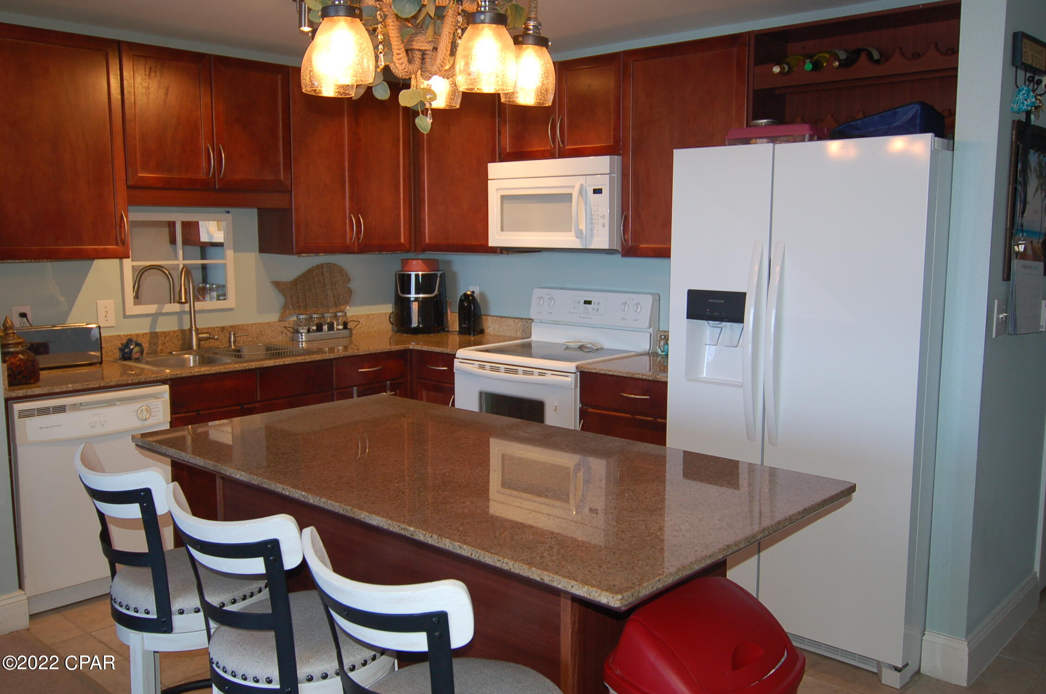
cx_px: 523
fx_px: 957
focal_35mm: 33
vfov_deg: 39.8
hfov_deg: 57.3
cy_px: 347
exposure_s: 1/60
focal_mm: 22
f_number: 4
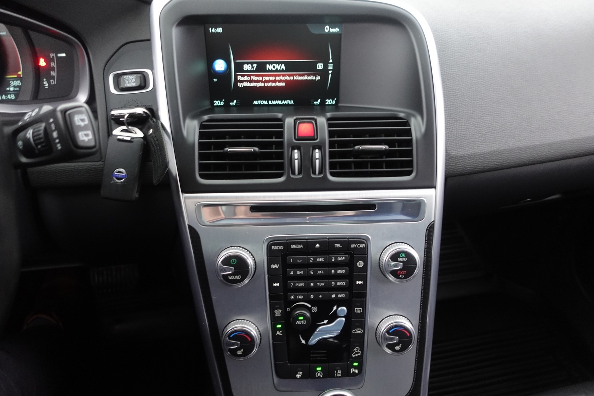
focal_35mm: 24
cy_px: 198
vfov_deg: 53.1
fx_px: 396
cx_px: 297
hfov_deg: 73.7
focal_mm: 9.4
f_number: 1.8
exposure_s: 1/10
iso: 800
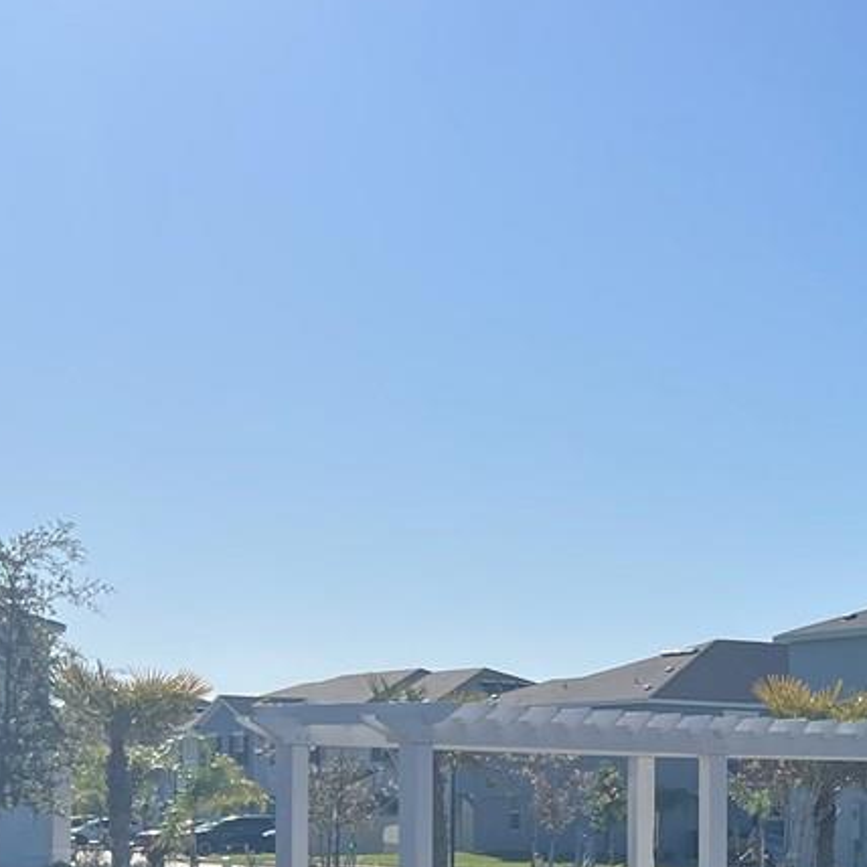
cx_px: 1296
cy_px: 804
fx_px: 2437
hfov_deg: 18.0
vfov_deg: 19.7
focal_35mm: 86
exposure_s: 1/8000
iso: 50
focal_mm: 5.7
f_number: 1.5
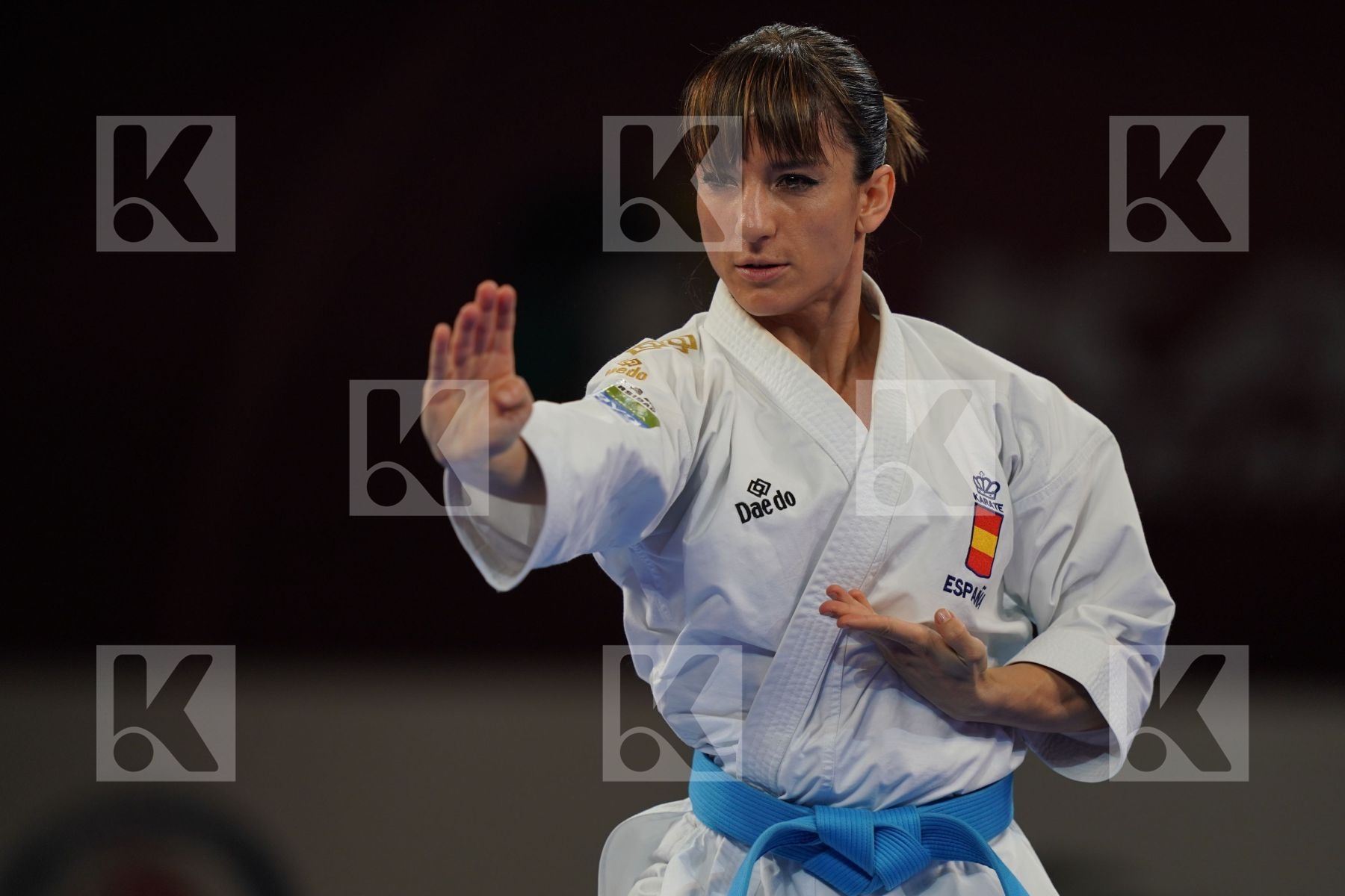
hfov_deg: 5.2
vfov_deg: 3.4
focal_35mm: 400
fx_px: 14943
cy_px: 448
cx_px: 672
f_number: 2.8
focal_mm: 400
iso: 500
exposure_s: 1/500
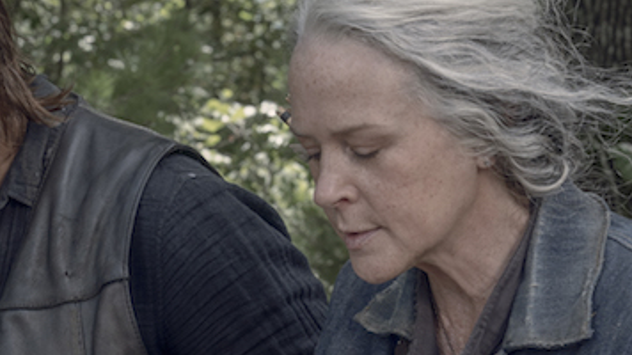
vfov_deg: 7.7
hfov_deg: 13.7
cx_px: 146
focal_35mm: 156
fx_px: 2613
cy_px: 365
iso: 800
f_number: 7.1
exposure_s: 1/250
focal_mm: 53
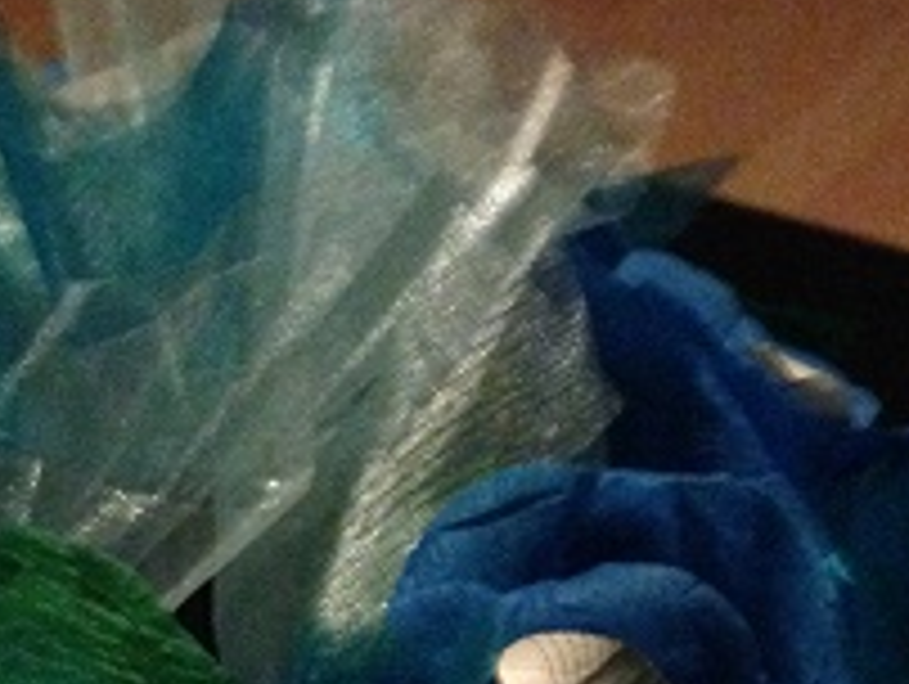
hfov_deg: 19.8
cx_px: 171
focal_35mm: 98
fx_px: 2576
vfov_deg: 14.5
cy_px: 868
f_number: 2.4
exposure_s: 1/15
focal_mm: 4.12
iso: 800
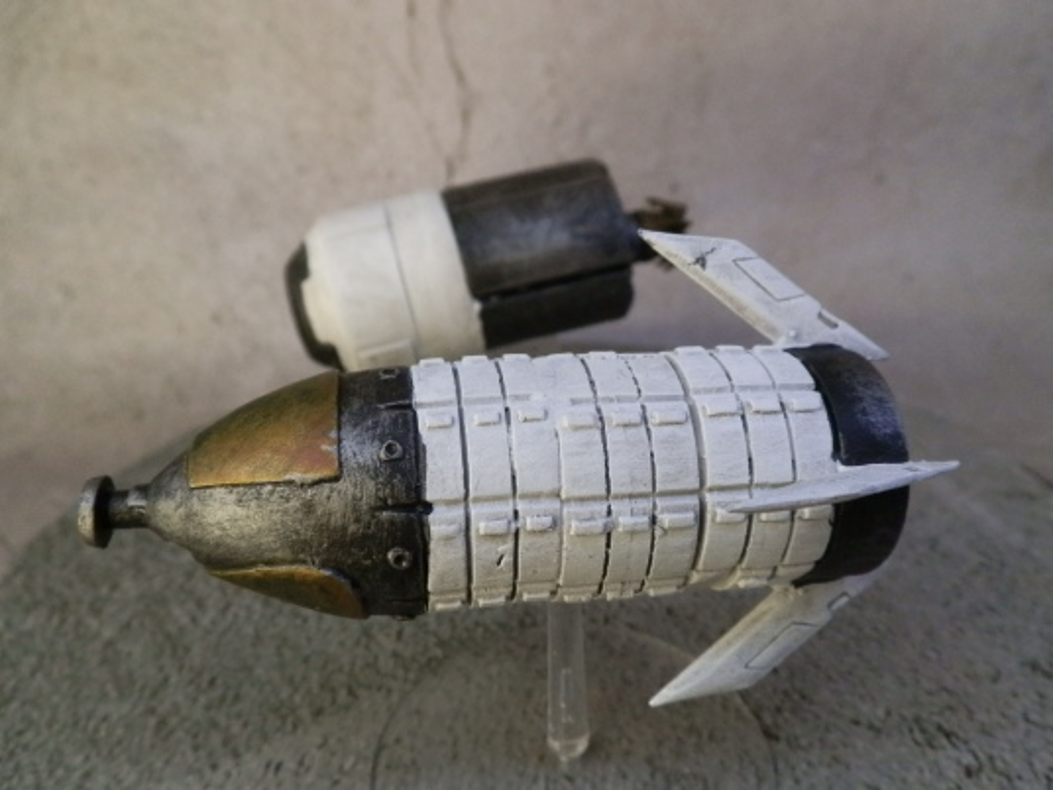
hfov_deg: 63.4
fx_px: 852
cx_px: 526
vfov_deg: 49.7
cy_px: 395
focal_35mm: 28
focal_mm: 5
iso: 400
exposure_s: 1/160
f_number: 3.1
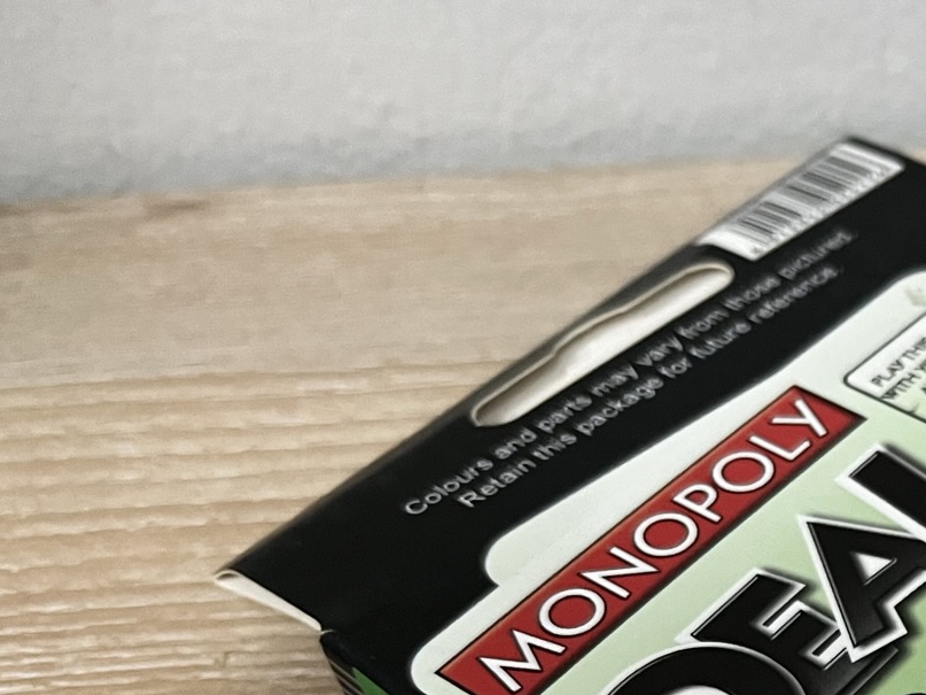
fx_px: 1765
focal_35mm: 66
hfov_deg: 25.8
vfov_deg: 21.1
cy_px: 772
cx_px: 1160
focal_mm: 5.1
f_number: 1.6
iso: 400
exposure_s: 1/33
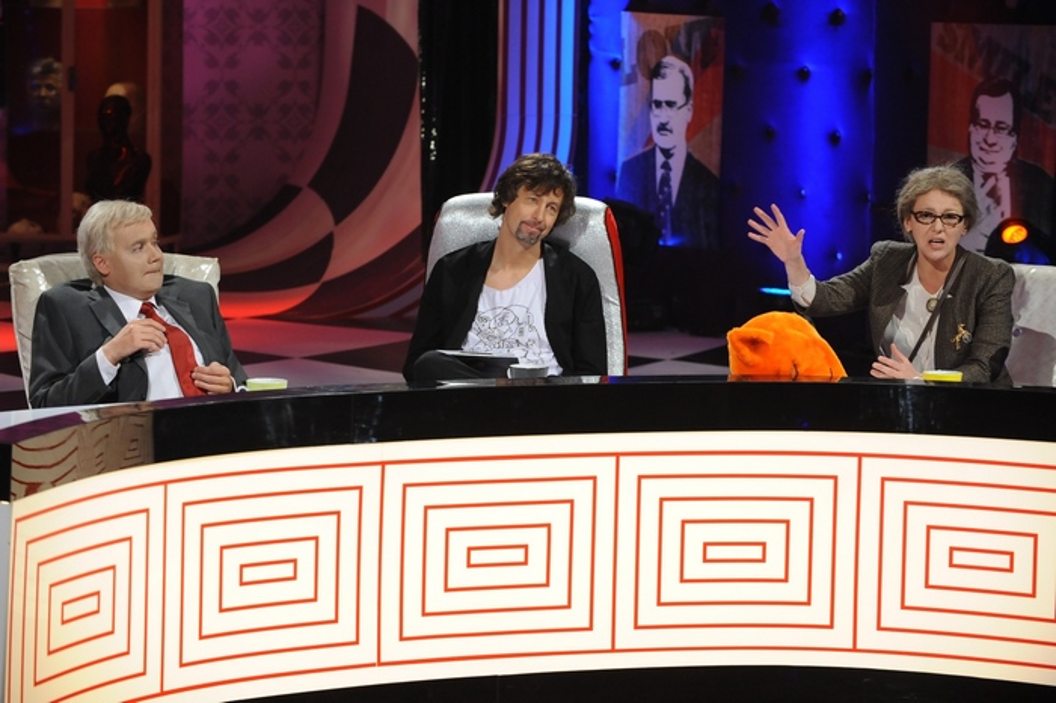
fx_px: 3401
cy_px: 352
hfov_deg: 17.6
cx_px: 528
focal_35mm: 116
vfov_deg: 11.8
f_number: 4.5
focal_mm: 116
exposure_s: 1/160
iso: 2000
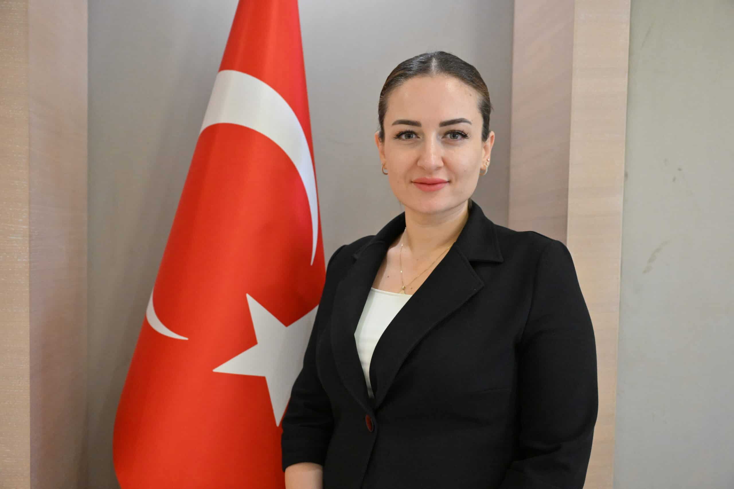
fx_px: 734
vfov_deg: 36.9
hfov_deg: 53.1
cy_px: 244
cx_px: 367
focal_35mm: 36
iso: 5000
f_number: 4
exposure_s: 1/320
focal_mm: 36
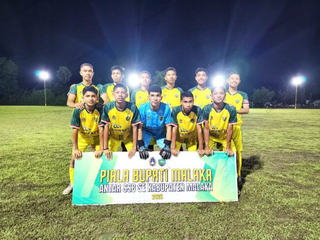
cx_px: 160
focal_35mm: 23
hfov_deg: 73.9
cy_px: 120
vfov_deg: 58.9
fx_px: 213
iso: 1600
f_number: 1.65
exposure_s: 1/25.1
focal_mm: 6.18
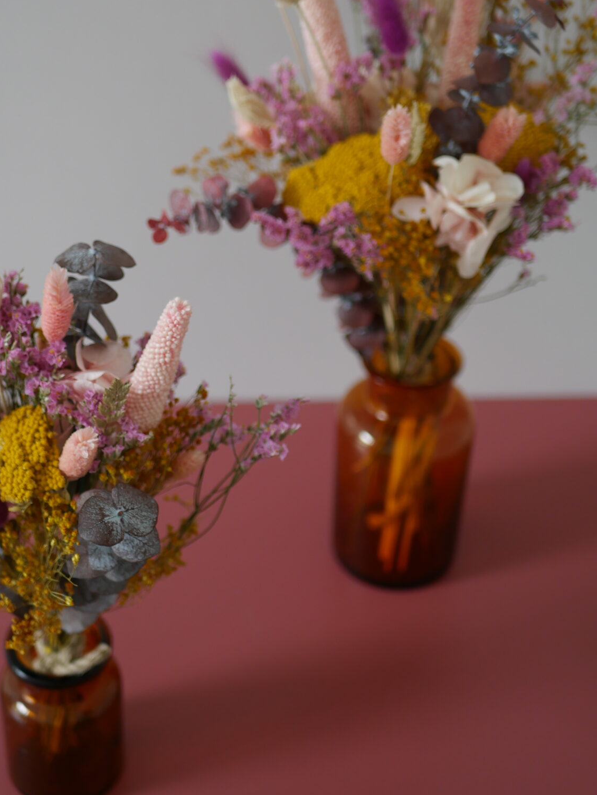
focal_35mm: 68
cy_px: 300
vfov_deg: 28.4
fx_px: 1562
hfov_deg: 21.6
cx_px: 226
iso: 200
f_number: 2
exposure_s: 1/125
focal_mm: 25
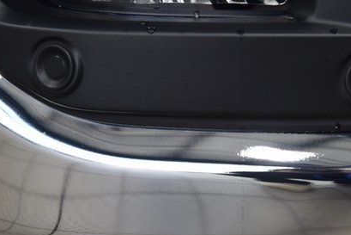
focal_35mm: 141
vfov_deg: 9.7
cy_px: 74
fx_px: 1375
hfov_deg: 14.5
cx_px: 202
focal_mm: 60
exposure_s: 1/100
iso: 1600
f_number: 4.5
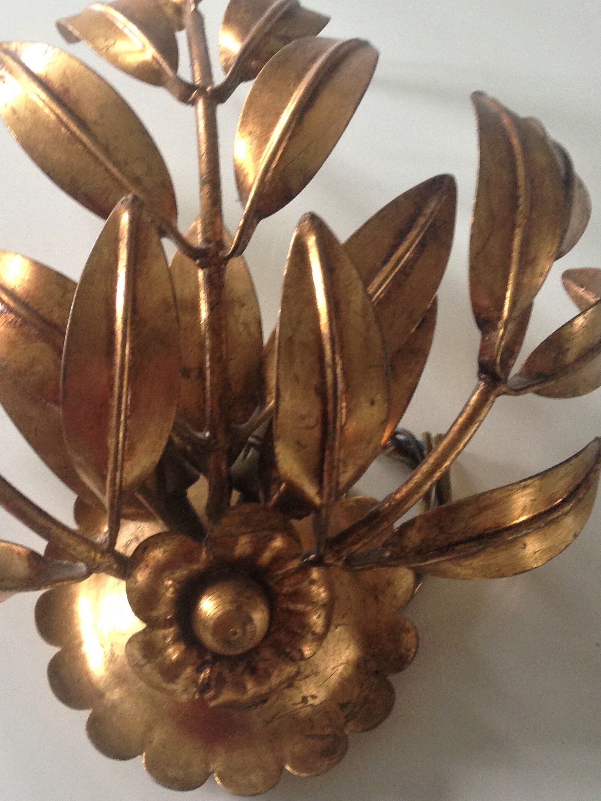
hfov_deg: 27.8
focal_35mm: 52
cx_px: 194
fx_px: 1203
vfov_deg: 36.7
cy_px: 320
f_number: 2.4
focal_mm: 4.12
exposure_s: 1/20
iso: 125
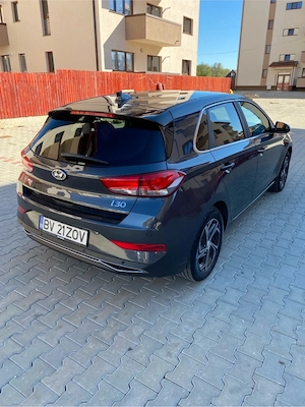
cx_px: 152
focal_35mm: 26
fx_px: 305
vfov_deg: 67.3
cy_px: 204
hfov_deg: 53.1
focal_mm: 4.25
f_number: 1.8
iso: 32
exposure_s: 1/576
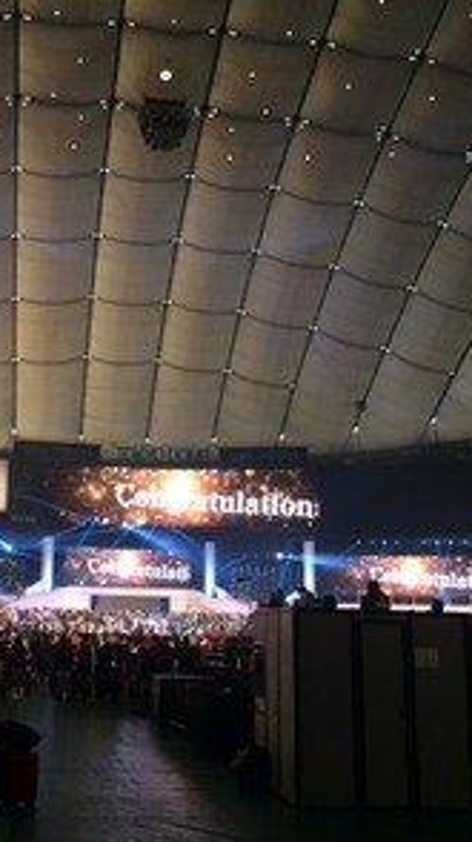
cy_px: 427
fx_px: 958
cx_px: 143
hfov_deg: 27.4
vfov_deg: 47.4
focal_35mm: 43
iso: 64
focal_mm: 4.15
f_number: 2.2
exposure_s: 1/30
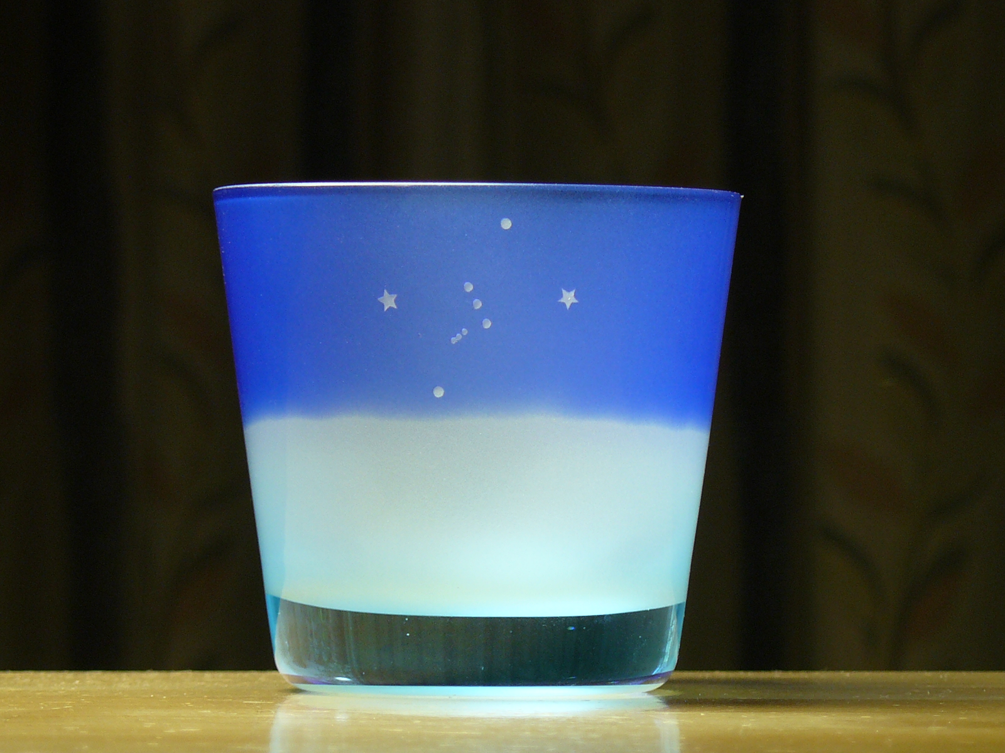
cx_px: 502
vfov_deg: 6.9
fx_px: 6271
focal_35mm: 216
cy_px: 376
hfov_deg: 9.2
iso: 100
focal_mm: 24.1
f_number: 3.3
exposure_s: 1/40
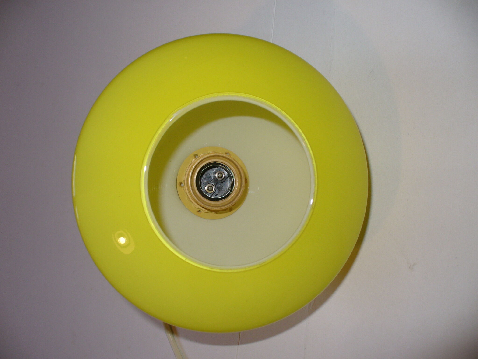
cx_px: 239
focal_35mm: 37
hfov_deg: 50.1
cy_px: 180
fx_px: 511
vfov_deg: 38.7
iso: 100
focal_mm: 6.1
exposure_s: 1/30
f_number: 2.8
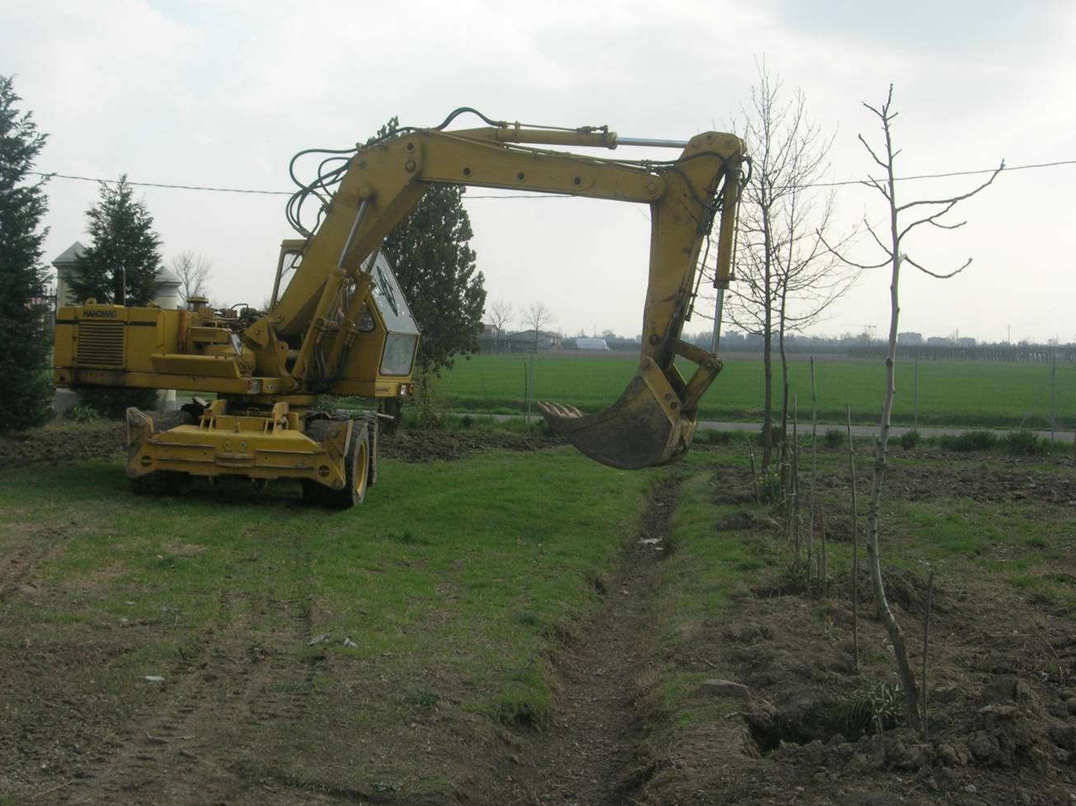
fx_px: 1430
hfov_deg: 41.1
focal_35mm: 46
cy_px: 359
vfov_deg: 31.5
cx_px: 434
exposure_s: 1/398
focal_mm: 7.8
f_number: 4.8
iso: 64
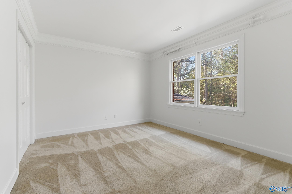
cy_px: 97
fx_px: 130
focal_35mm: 16
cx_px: 146
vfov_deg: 73.8
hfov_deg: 96.7
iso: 250
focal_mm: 16
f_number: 9
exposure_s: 1/125
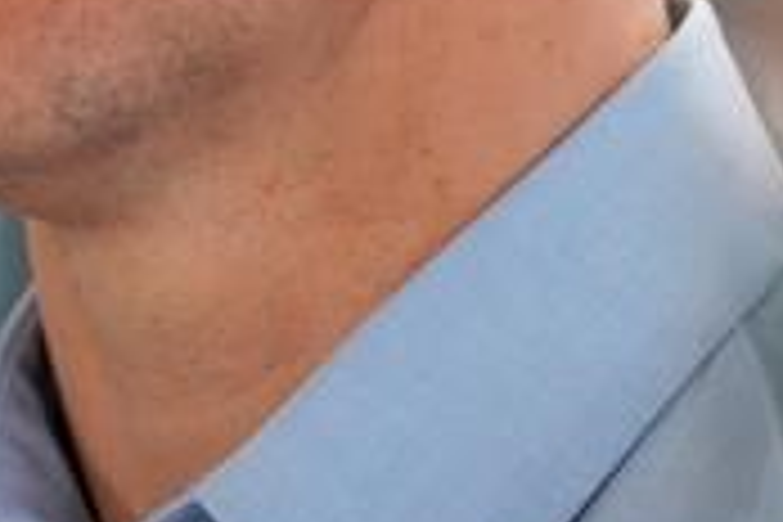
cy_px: -389
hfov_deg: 3.4
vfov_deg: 2.3
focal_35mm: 606
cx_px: 356
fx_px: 13179
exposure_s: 1/100
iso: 4000
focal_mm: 162
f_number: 5.6
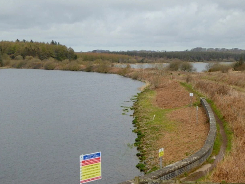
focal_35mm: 67
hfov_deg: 29.0
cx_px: 126
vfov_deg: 21.9
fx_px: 474
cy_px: 77
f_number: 4.2
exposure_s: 1/500
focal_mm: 10.3
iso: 100
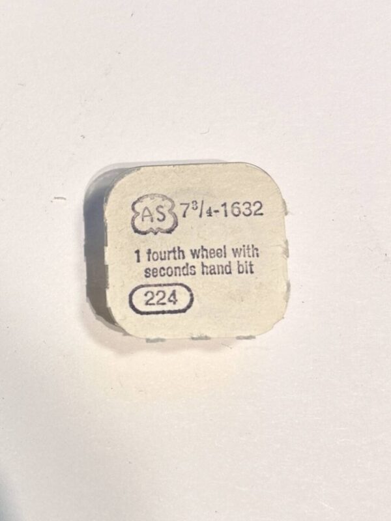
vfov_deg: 67.3
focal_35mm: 26
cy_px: 260
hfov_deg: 53.1
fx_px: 392
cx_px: 196
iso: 50
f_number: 1.5
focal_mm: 5.7
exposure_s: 1/100
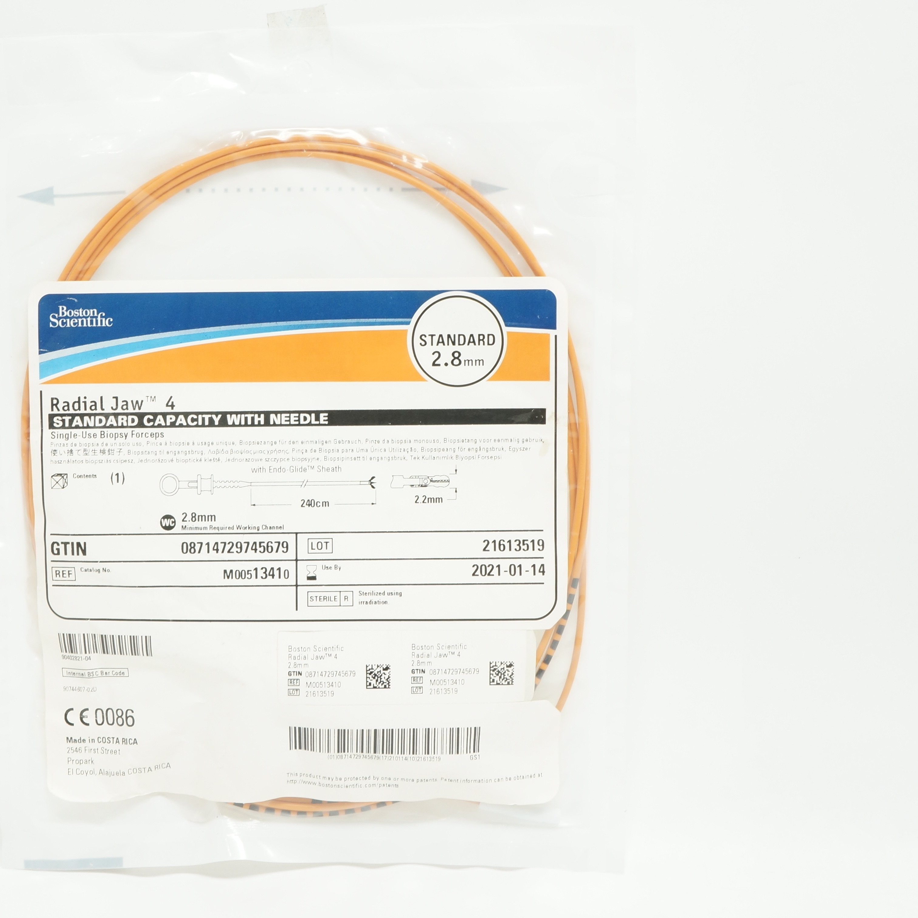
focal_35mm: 58
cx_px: 299
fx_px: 1740
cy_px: 444
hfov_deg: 29.3
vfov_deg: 29.6
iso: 400
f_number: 10
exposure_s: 1/15
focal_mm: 28
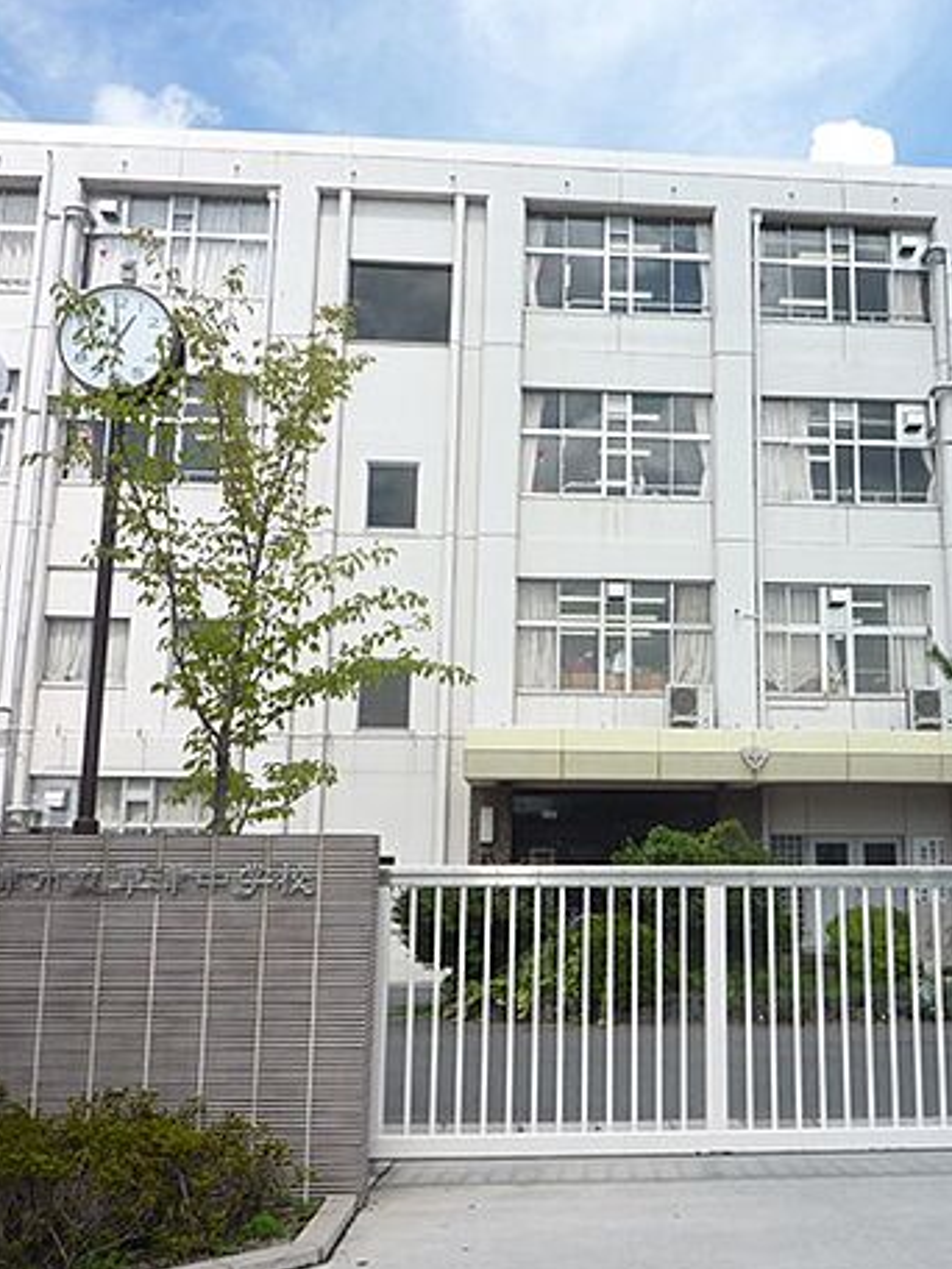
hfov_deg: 41.1
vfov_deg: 54.0
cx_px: 663
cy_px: 641
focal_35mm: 34
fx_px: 1247
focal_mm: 4.4
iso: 100
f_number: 4
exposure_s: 1/640
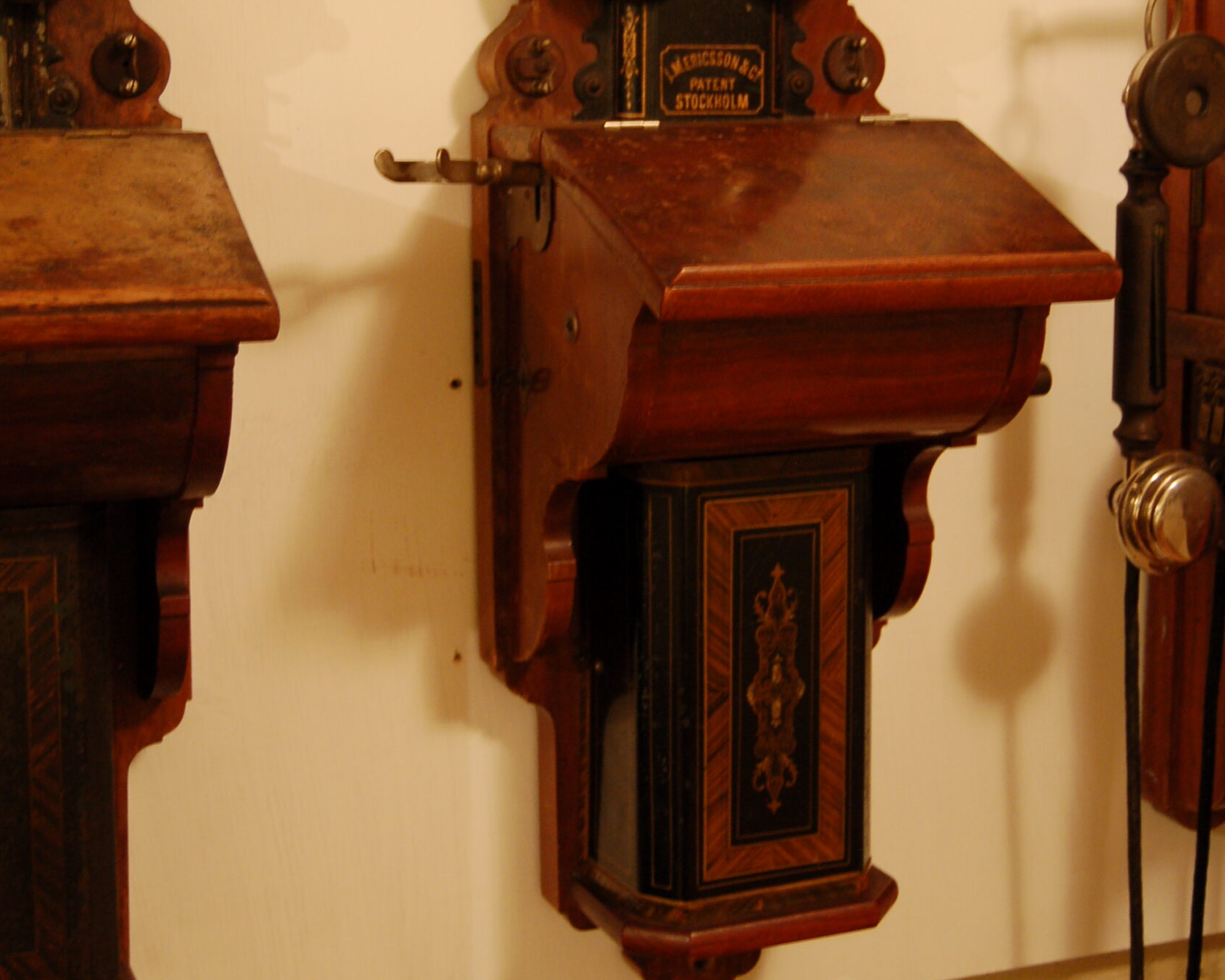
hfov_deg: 31.5
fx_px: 2175
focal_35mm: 60
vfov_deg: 25.1
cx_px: 607
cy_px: 265
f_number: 4.2
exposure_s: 1/6
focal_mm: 28
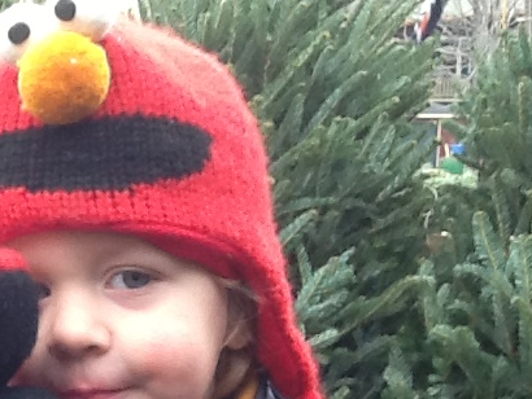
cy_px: 370
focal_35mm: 103
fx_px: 1584
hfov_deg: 18.2
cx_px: -78
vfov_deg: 14.2
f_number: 2.4
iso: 50
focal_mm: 2.03
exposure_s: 1/40
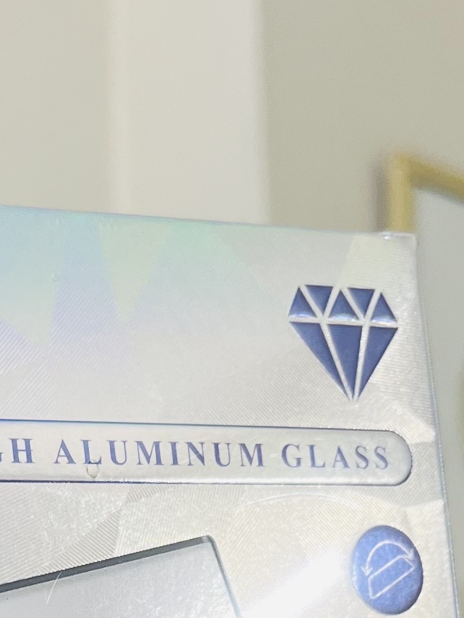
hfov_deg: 14.7
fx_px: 1787
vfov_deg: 17.7
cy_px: 906
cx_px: 76
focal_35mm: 100
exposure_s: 1/50
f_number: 1.6
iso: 80
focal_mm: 5.1
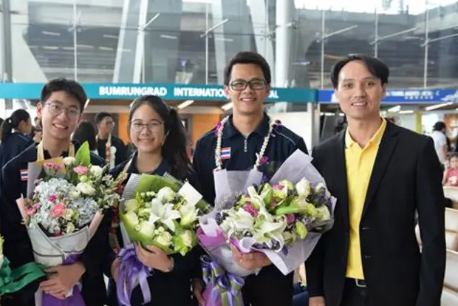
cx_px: 177
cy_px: 169
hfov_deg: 44.2
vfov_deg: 30.5
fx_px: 560
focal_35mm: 44
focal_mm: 35
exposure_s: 1/160
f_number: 3.5
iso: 1250
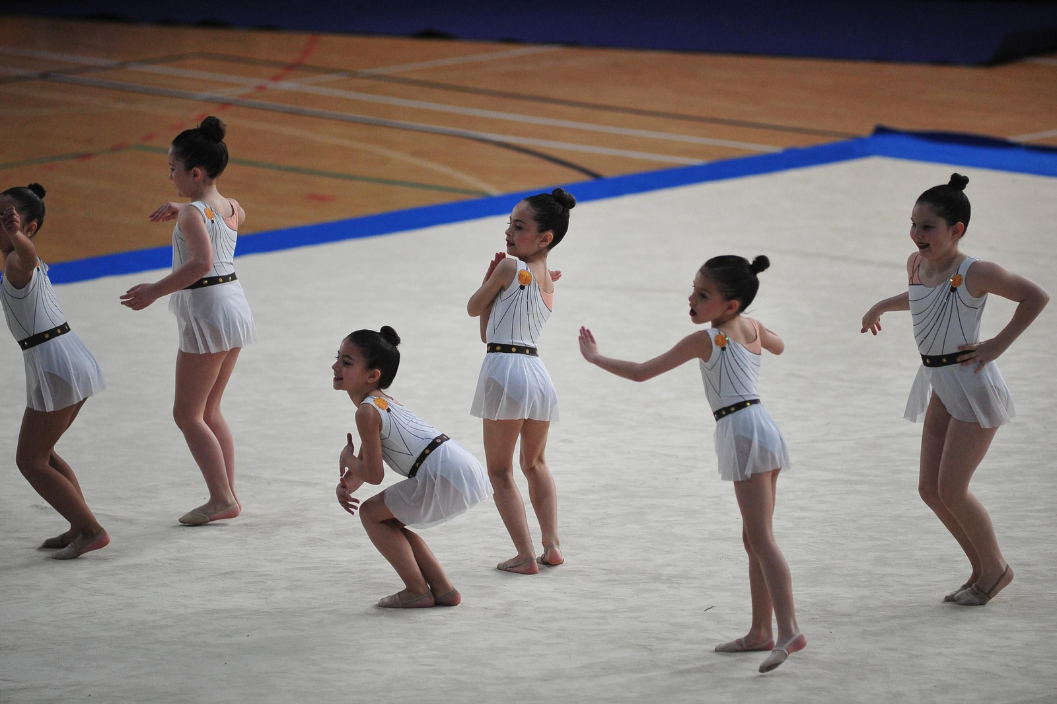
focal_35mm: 300
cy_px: 352
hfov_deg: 6.9
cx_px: 528
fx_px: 8803
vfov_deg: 4.6
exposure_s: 1/2000
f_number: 2.8
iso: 3200
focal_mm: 300
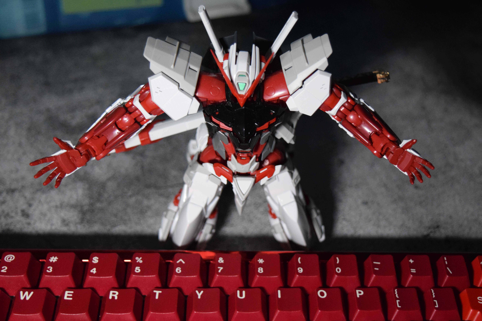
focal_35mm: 57
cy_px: 160
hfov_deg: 35.1
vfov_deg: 23.8
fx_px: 763
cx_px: 241
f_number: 4.8
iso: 3600
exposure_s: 1/60
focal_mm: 38
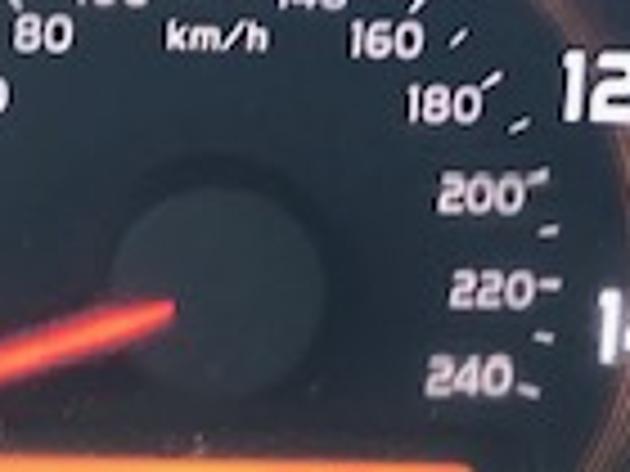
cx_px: 130
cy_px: -4
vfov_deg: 11.5
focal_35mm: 128
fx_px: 2330
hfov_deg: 15.3
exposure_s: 1/15
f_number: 1.8
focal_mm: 3.99
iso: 50
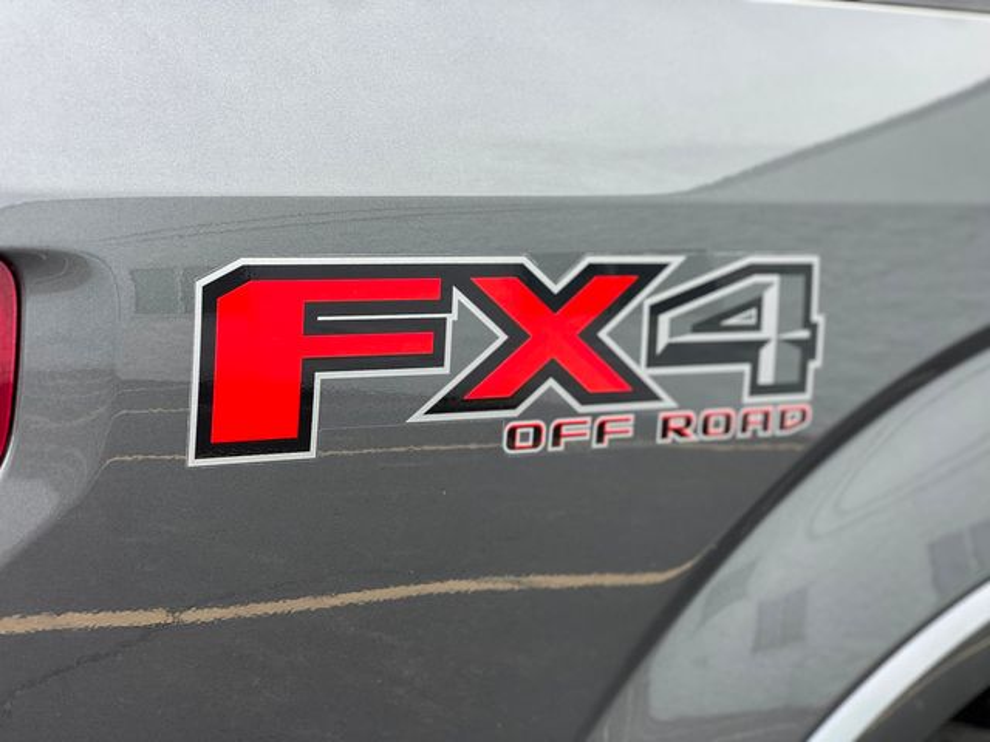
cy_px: 371
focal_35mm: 77
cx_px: 495
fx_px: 2202
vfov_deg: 19.1
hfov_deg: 25.3
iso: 32
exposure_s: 1/121
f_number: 2.8
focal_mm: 9
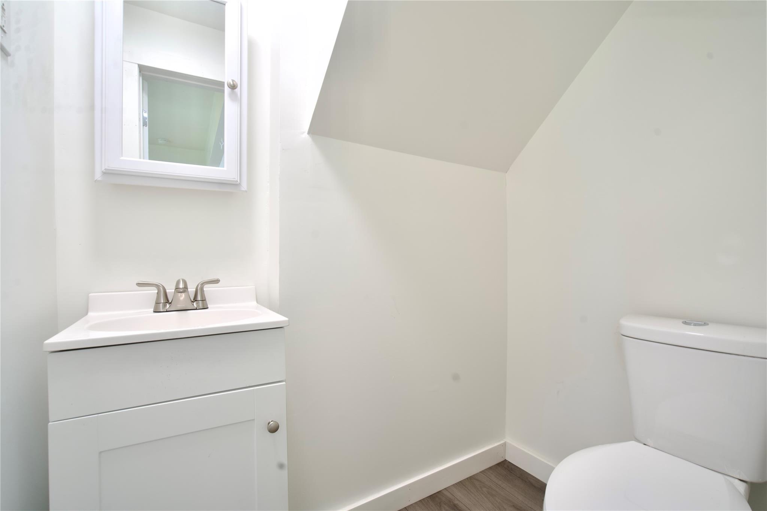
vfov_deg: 73.7
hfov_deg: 96.7
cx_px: 384
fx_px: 341
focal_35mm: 16
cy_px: 256
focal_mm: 16
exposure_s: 1/6
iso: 100
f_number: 8
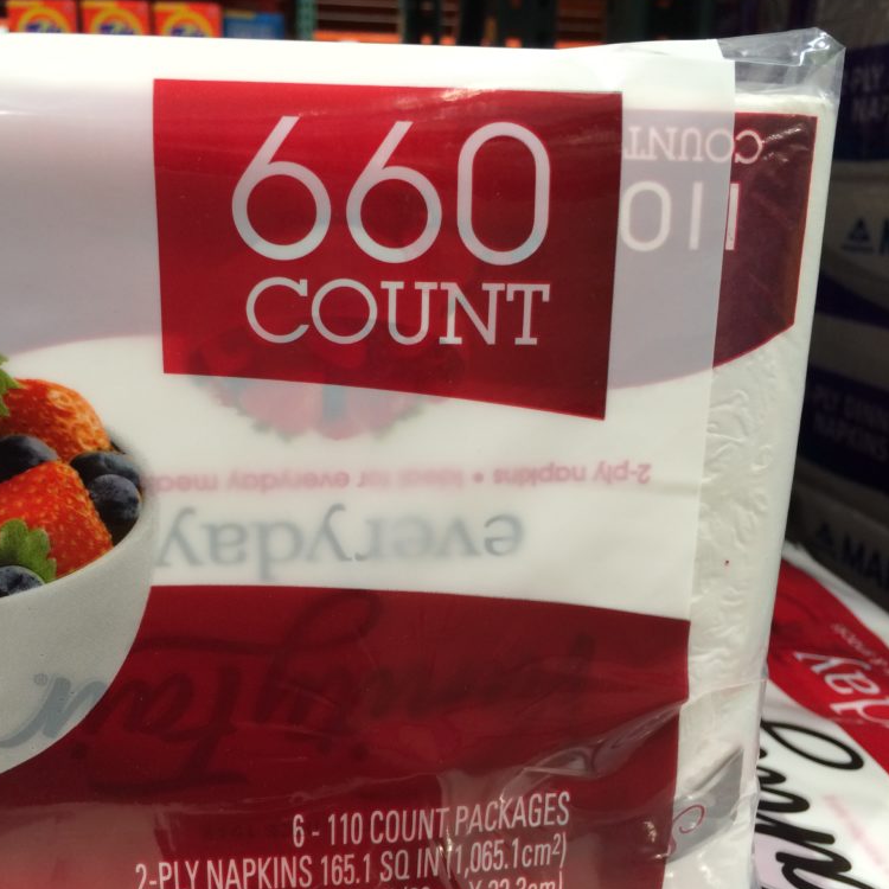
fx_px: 1017
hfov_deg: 47.2
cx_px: 436
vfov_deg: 47.1
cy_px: 503
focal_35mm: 35
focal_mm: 4.15
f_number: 2.2
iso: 64
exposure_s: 1/30
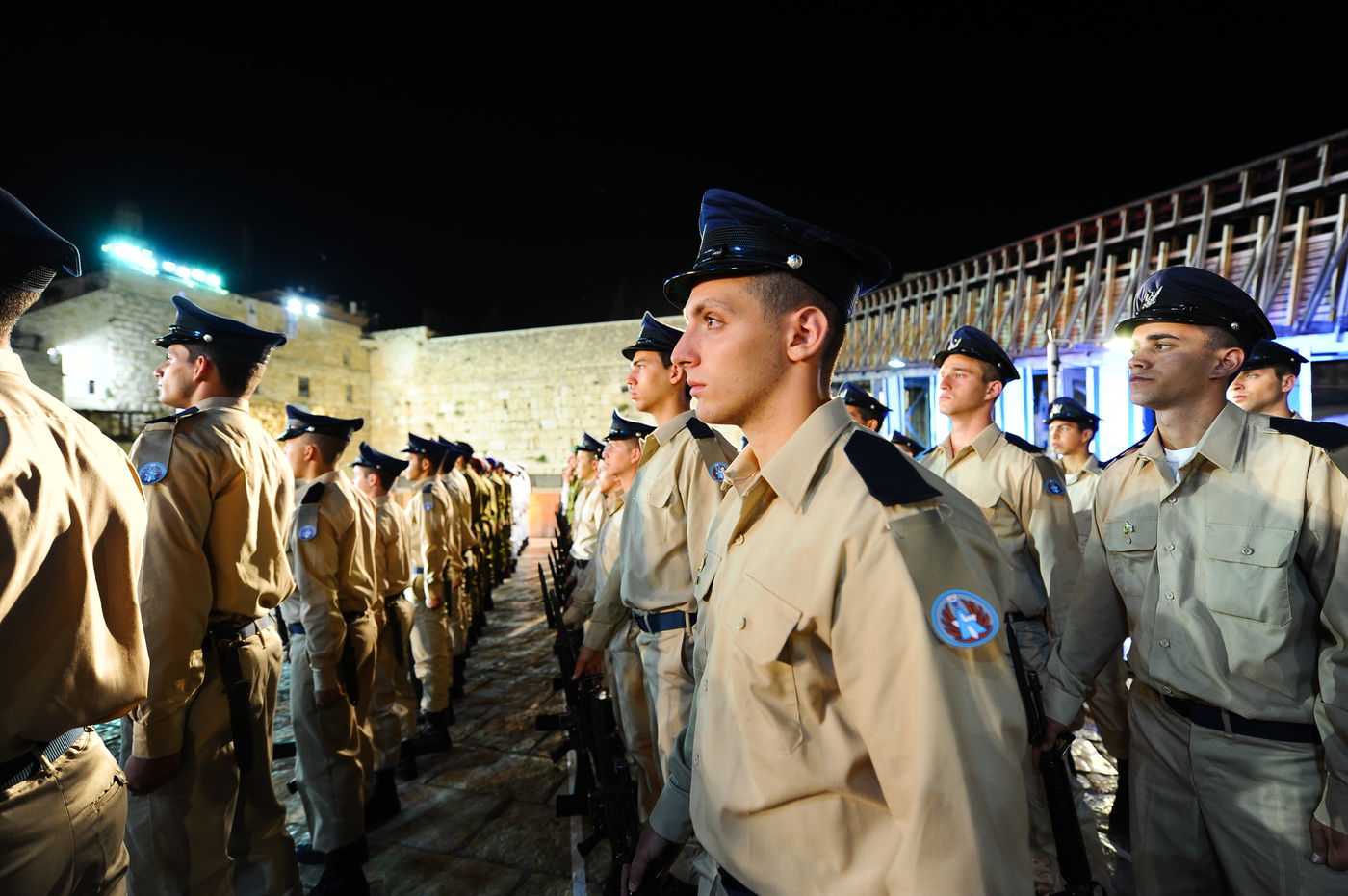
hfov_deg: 96.8
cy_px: 448
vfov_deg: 73.6
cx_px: 674
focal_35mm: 16
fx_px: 599
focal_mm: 16
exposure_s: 1/50
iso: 800
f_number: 2.8
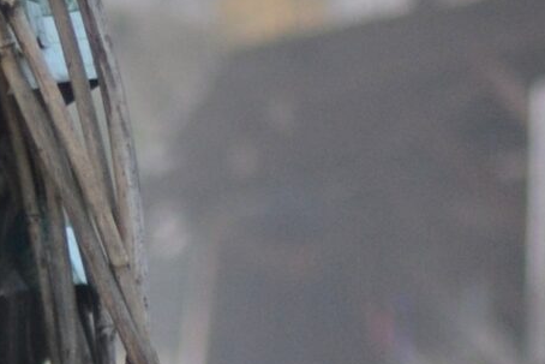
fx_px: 17290
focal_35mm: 1142
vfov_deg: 1.2
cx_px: -100
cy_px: 617
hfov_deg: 1.8
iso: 400
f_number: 4.2
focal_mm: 135
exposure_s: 1/250
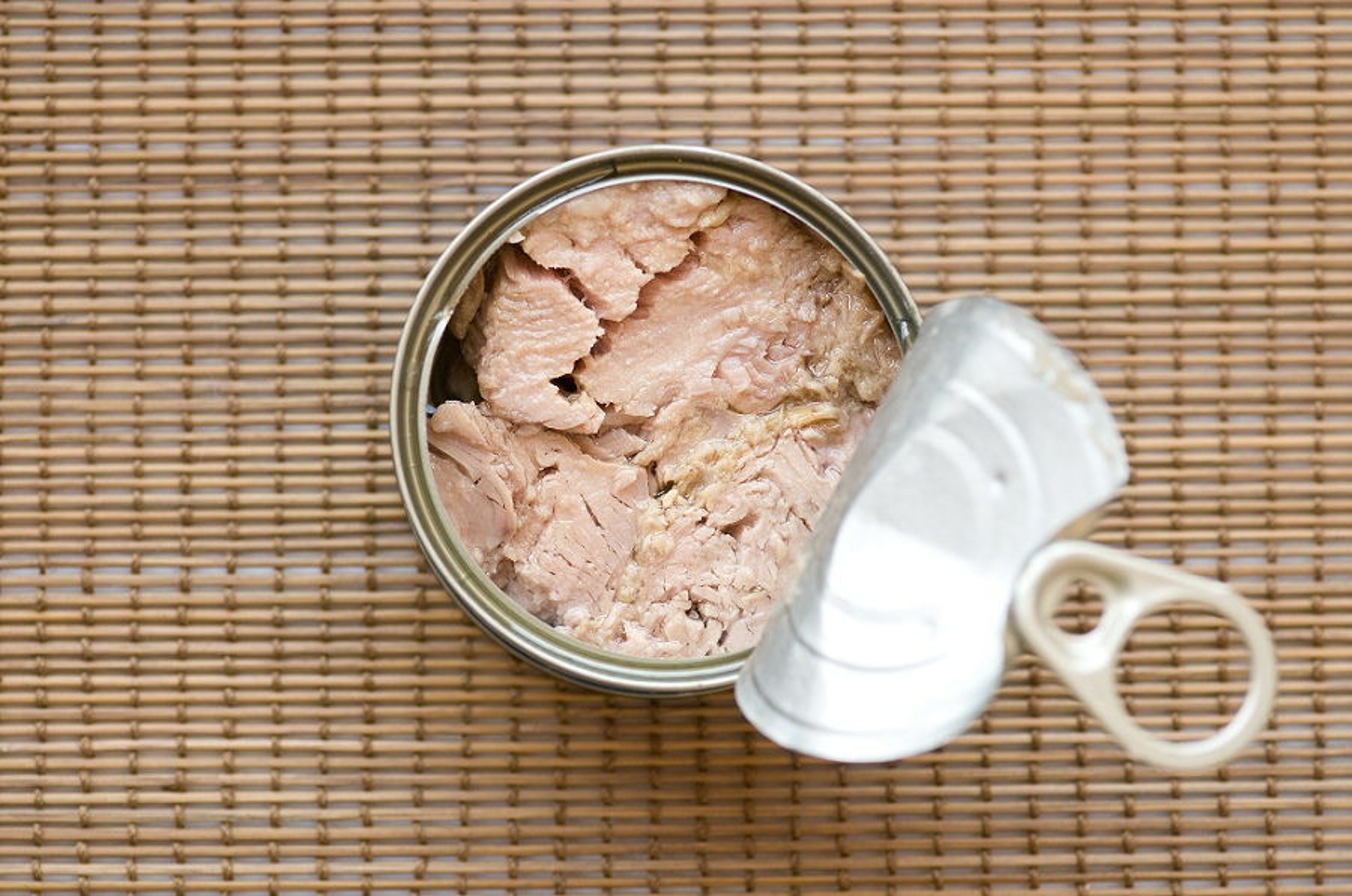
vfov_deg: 8.7
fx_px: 5905
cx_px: 676
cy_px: 448
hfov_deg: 13.1
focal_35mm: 158
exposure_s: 1/80
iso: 200
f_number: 4.5
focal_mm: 105
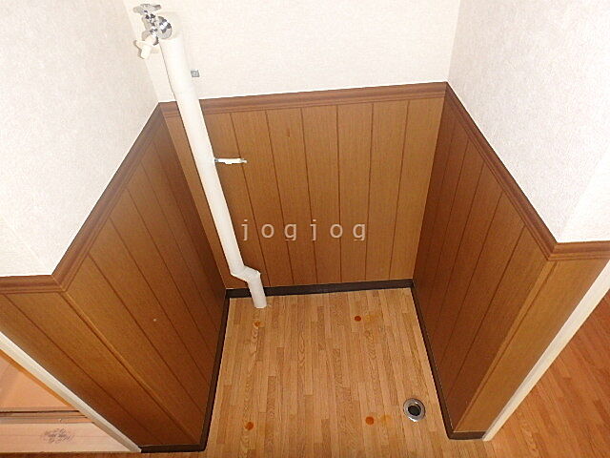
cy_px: 229
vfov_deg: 63.4
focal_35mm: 21
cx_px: 305
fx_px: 370
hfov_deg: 79.0
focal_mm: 3.7
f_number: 3.5
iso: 400
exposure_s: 1/30
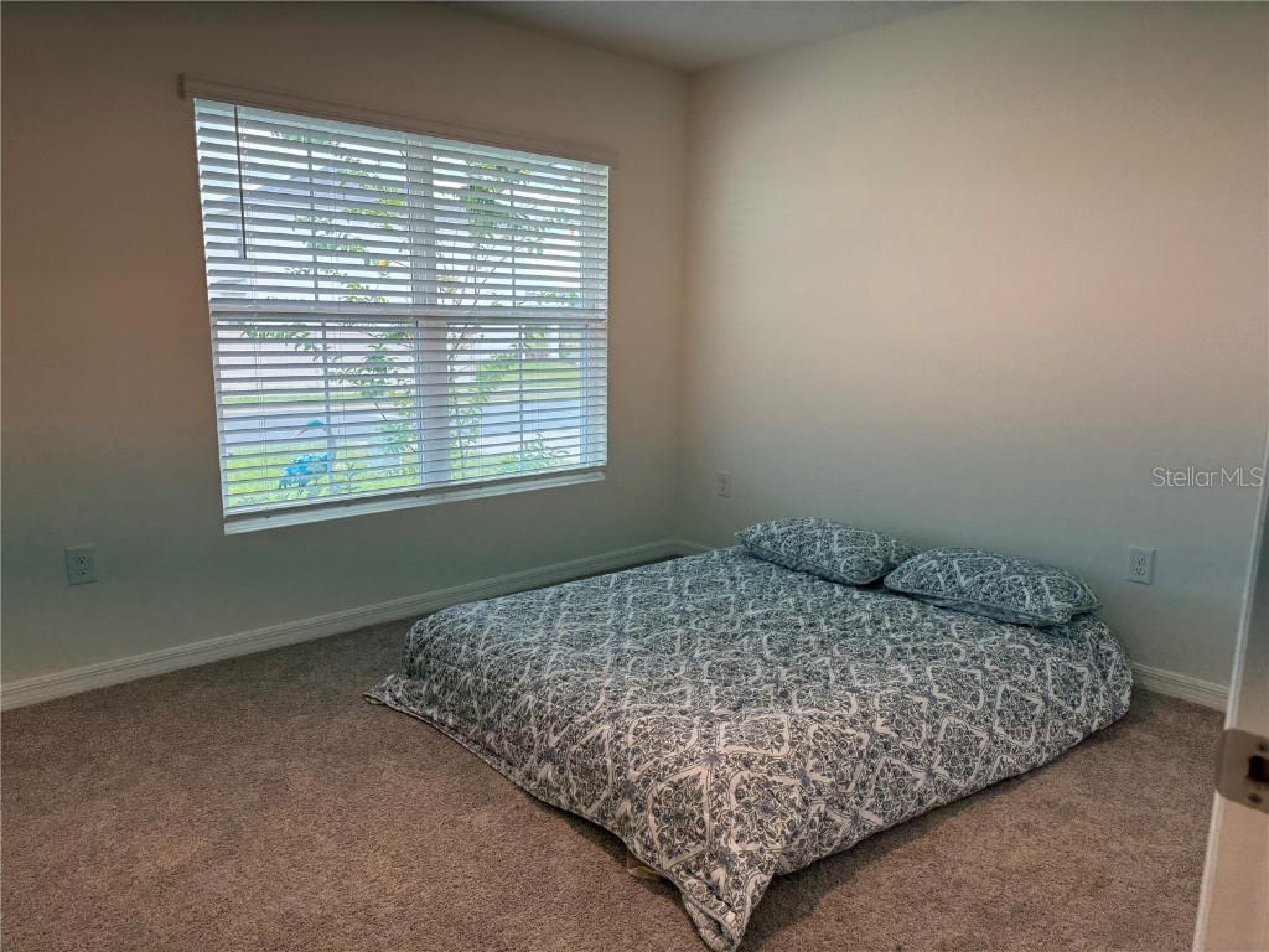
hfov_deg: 71.6
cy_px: 476
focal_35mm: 24
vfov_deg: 56.8
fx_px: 880
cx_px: 634
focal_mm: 6.76
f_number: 1.78
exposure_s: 1/125
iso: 80
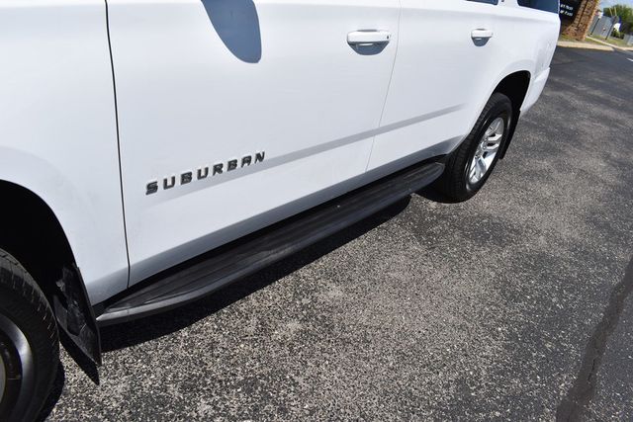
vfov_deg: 48.0
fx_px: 475
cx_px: 316
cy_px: 211
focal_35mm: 27
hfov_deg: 67.4
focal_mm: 18
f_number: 9
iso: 100
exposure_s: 1/320
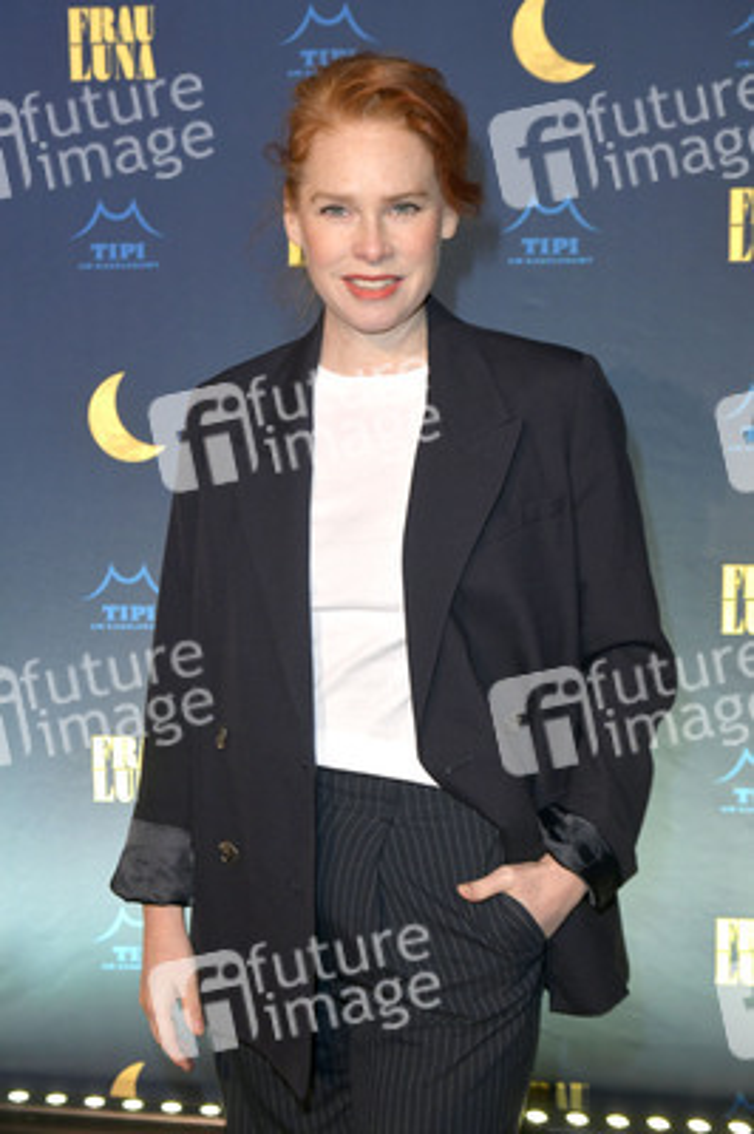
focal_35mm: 48
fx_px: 1510
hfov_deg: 28.0
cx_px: 377
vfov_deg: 41.1
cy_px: 567
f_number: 6.3
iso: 1600
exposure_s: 1/160
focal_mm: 48
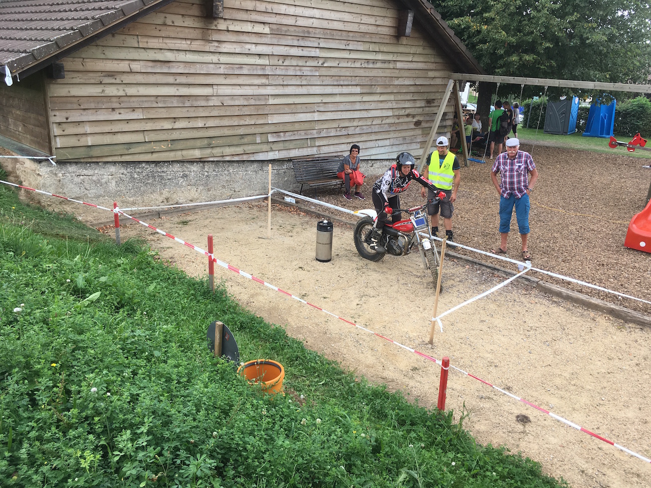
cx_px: 326
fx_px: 545
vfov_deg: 48.2
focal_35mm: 29
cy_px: 244
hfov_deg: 61.7
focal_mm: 4.15
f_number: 2.2
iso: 25
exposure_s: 1/262
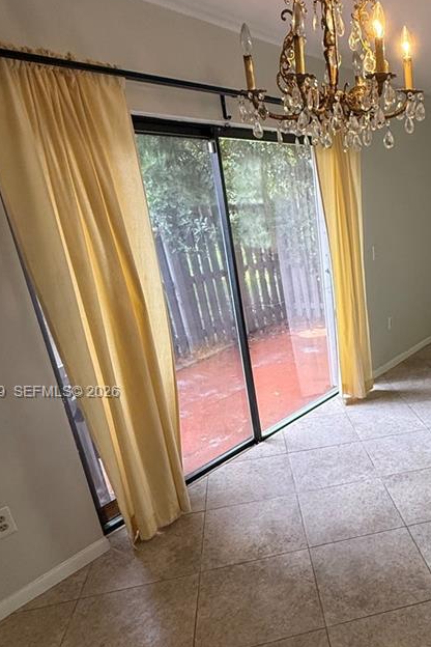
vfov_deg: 64.8
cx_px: 394
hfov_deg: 42.3
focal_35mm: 28
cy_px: 393
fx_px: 503
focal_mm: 2.22
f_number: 2.2
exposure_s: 1/120
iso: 250
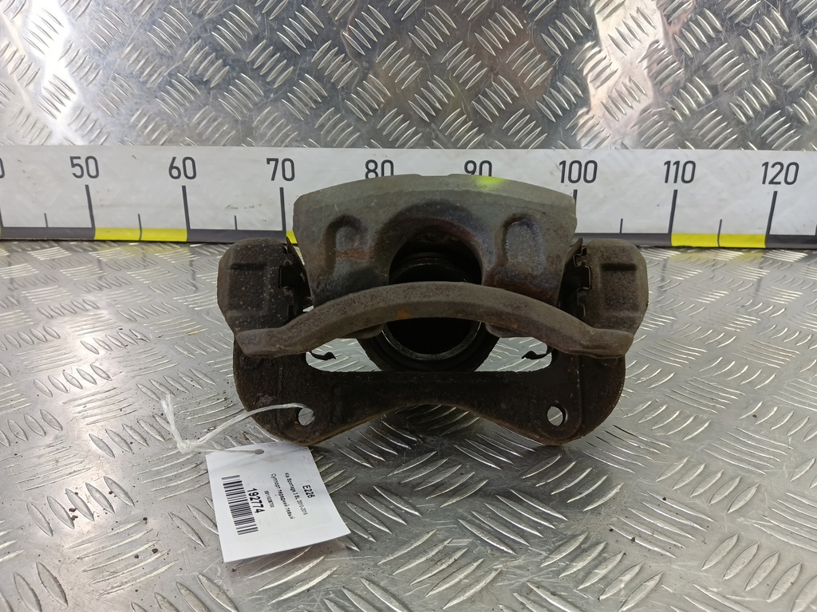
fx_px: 637
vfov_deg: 51.4
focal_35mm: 27
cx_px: 408
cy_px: 306
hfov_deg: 65.3
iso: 171
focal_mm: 4.11
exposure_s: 1/50
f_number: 1.6
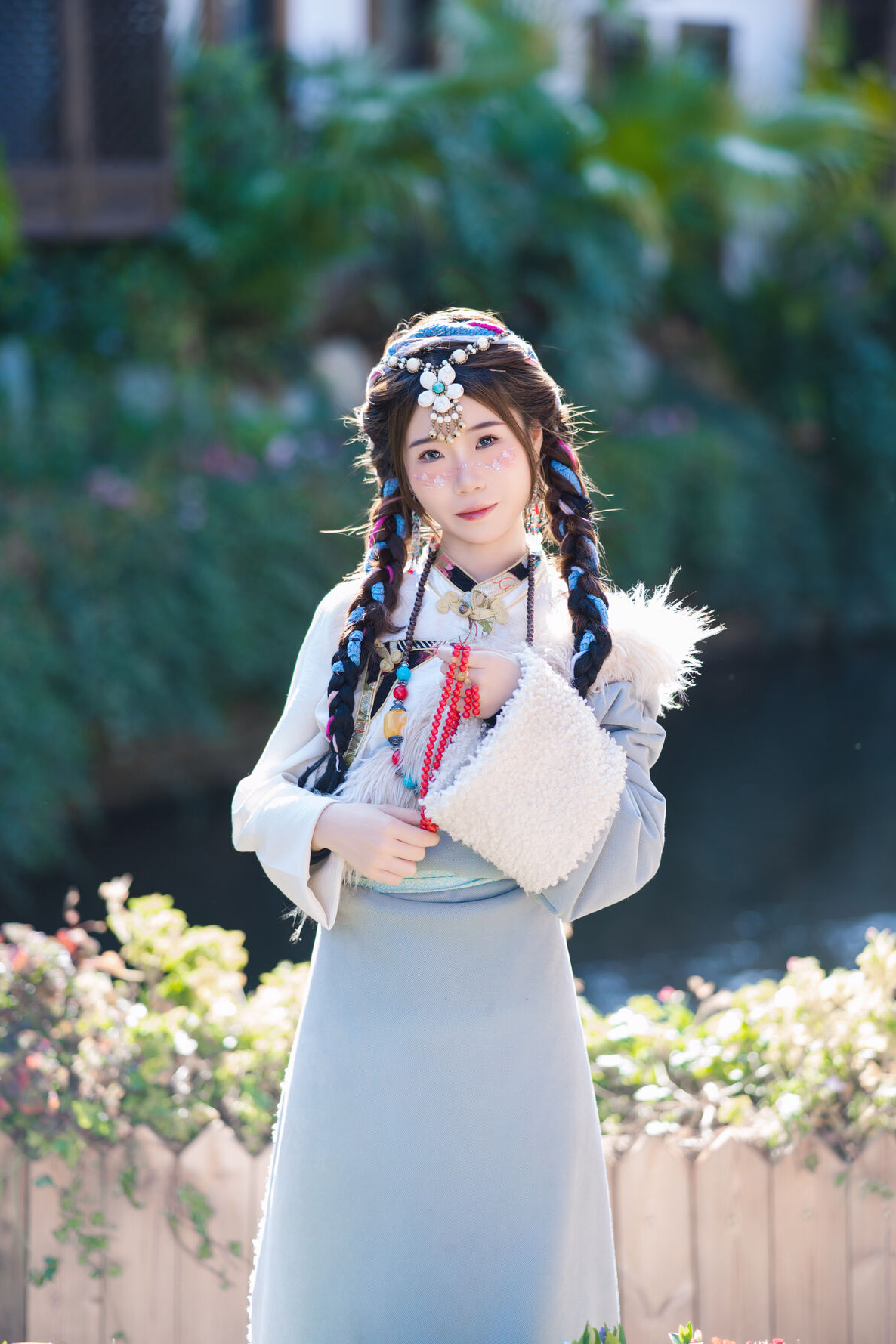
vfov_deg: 23.6
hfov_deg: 15.9
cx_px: 452
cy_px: 672
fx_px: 3210
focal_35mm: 86
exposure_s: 1/320
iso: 80
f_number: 2
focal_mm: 85
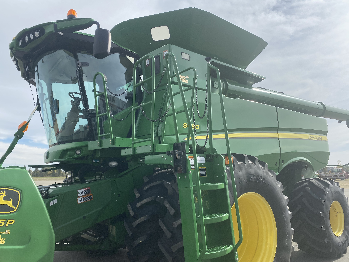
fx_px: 262
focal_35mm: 26
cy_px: 131
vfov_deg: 53.1
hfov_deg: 67.3
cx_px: 174
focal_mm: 4.25
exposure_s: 1/2315
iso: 32
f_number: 1.8
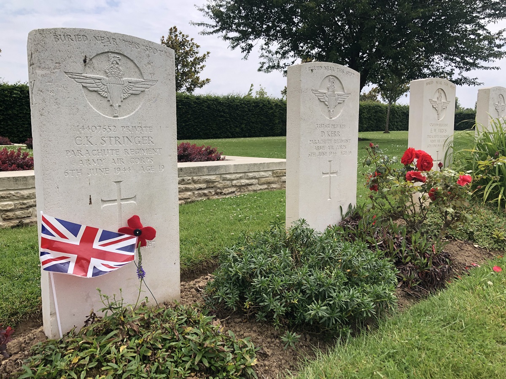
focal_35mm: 28
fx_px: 409
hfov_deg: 63.4
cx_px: 253
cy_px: 190
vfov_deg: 49.7
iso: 20
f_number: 1.8
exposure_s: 1/1600
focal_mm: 4
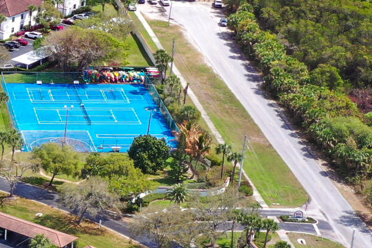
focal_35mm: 136
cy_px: 121
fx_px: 1405
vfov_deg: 10.1
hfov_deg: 14.1
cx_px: -192
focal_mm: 10.26
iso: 100
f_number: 5
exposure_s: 1/320
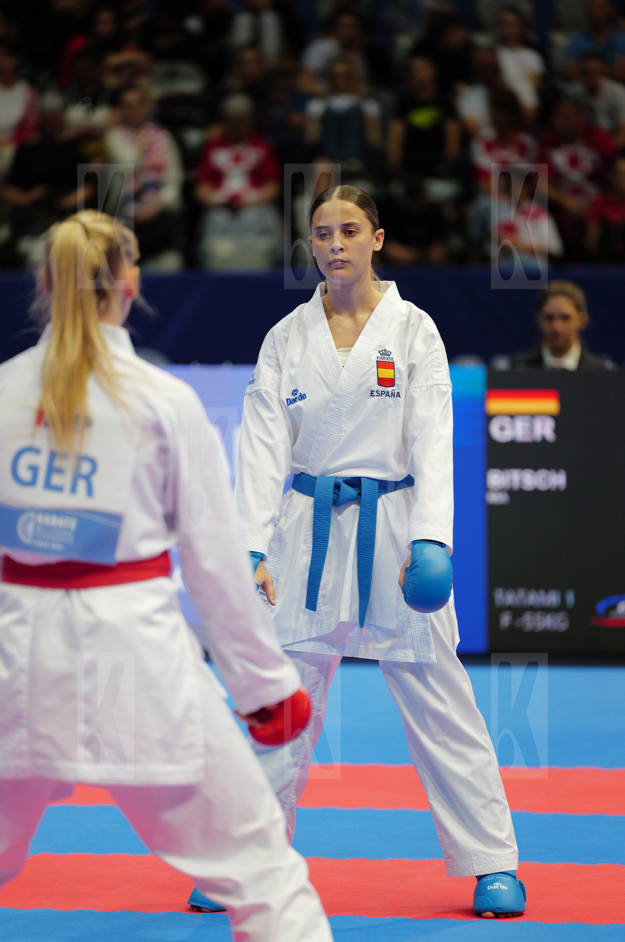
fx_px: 4965
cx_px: 312
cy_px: 471
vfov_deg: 10.8
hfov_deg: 7.2
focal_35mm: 190
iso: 2000
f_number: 2.8
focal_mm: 190
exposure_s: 1/1000
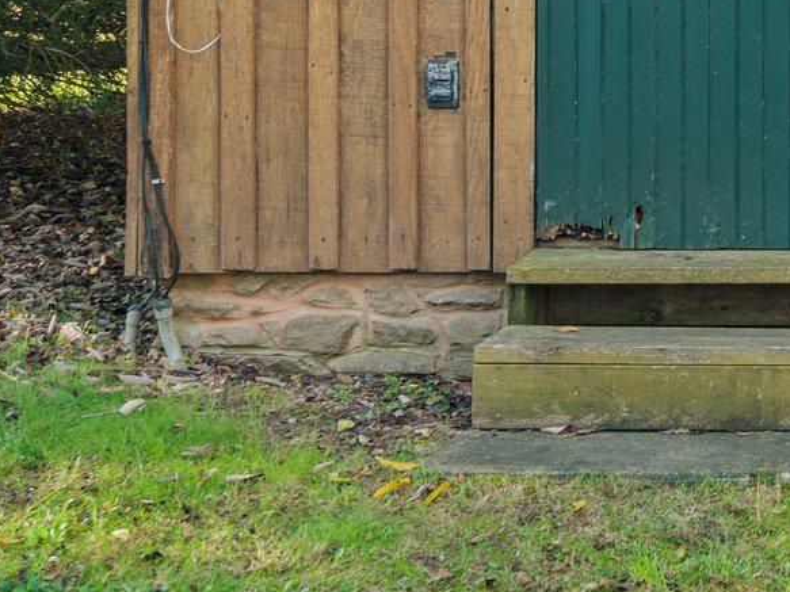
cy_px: -196
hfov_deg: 18.3
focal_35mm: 98
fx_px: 2236
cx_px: 1100
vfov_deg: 14.4
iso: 500
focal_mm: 29
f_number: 9
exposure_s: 1/50
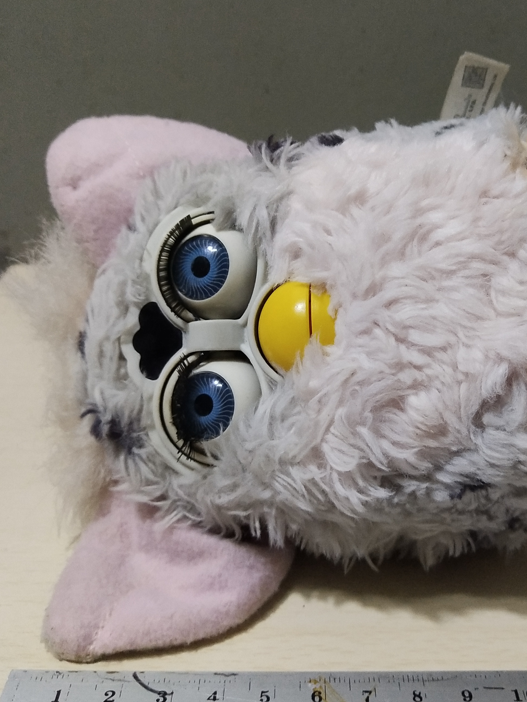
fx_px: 954
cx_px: 365
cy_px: 311
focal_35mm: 47
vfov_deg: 40.4
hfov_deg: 30.6
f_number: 1.8
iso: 488
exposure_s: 1/33.3
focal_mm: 3.95
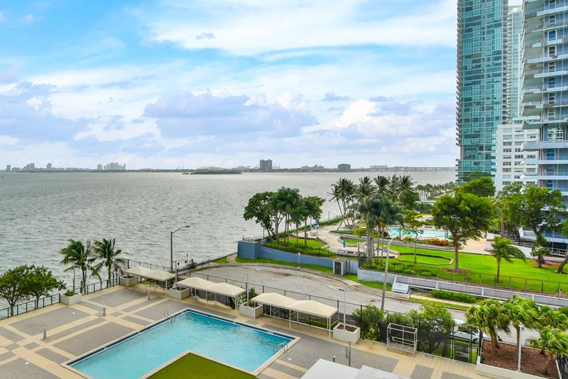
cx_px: 139
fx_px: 379
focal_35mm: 24
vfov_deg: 52.5
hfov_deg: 68.7
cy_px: 140
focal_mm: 10
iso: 250
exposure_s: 1/2000
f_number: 6.3
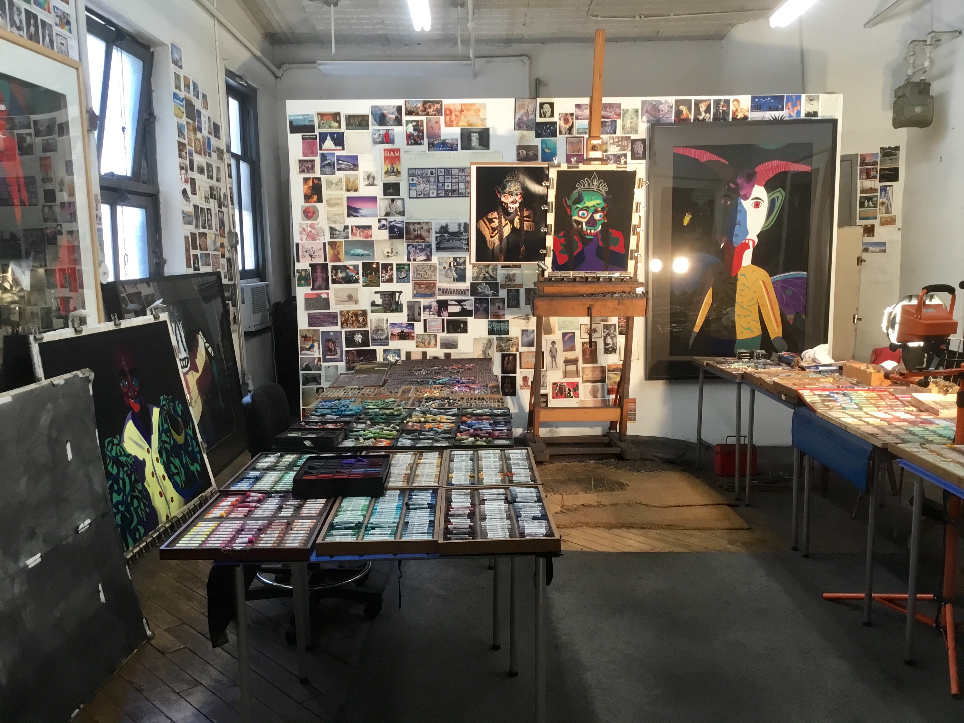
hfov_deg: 58.4
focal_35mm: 31
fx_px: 863
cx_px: 482
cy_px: 362
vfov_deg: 45.4
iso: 50
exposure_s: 1/30
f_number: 2.4
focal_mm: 3.3
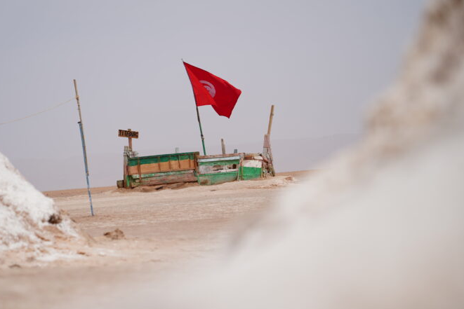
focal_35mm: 122
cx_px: 205
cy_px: 163
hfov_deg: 16.8
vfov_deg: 11.2
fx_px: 1573
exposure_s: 1/1600
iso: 100
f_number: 4.5
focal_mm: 105
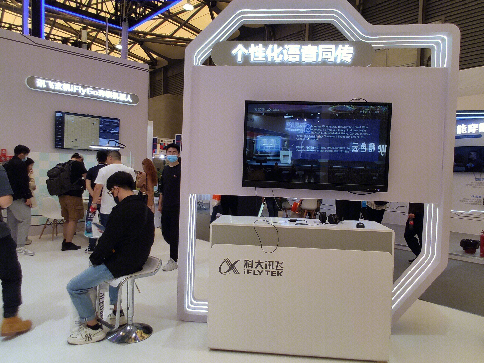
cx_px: 242
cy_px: 182
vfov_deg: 56.9
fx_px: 336
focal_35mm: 24
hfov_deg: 71.6
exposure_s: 1/100
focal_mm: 2.25
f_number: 2.2
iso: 112
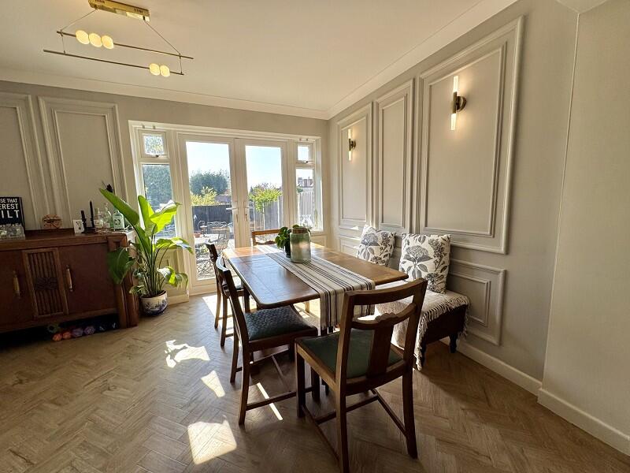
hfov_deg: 102.1
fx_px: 255
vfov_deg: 85.7
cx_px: 315
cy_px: 236
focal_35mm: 14
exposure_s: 1/362
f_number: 2.2
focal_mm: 2.22
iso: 40
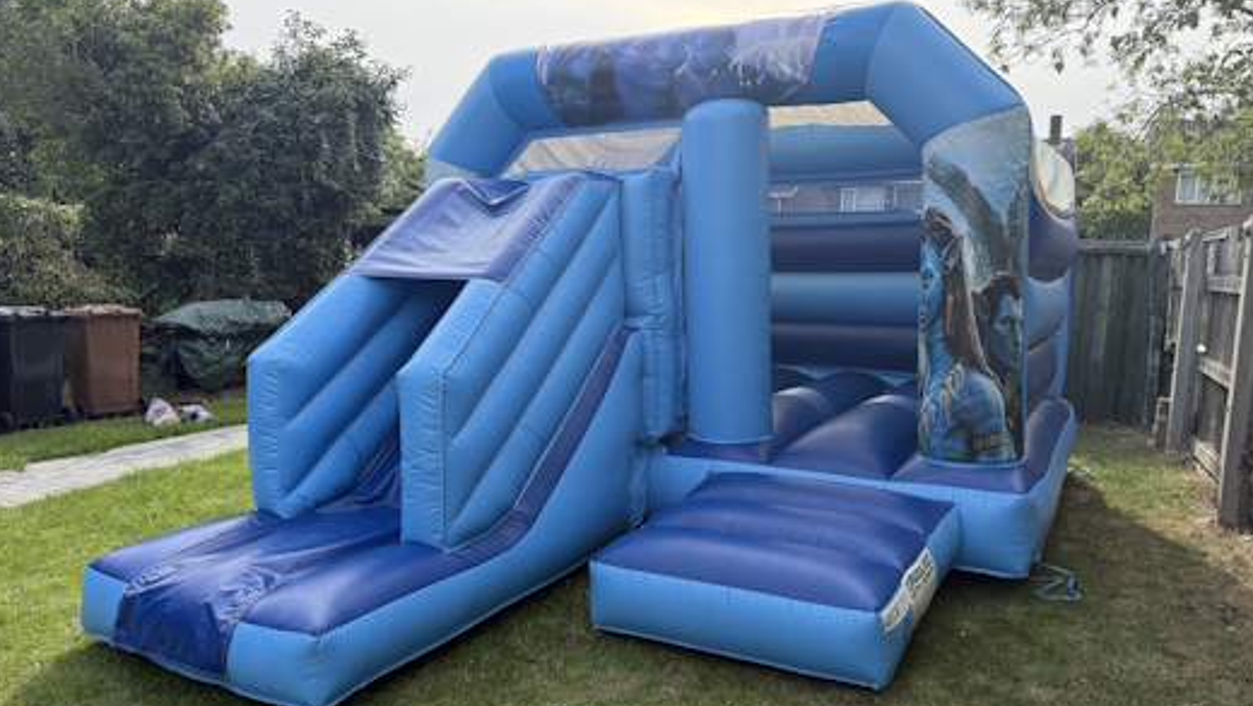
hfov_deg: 69.8
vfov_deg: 42.9
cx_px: 636
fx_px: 897
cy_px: 376
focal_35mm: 27
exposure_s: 1/2299
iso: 100
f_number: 1.78
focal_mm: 6.76
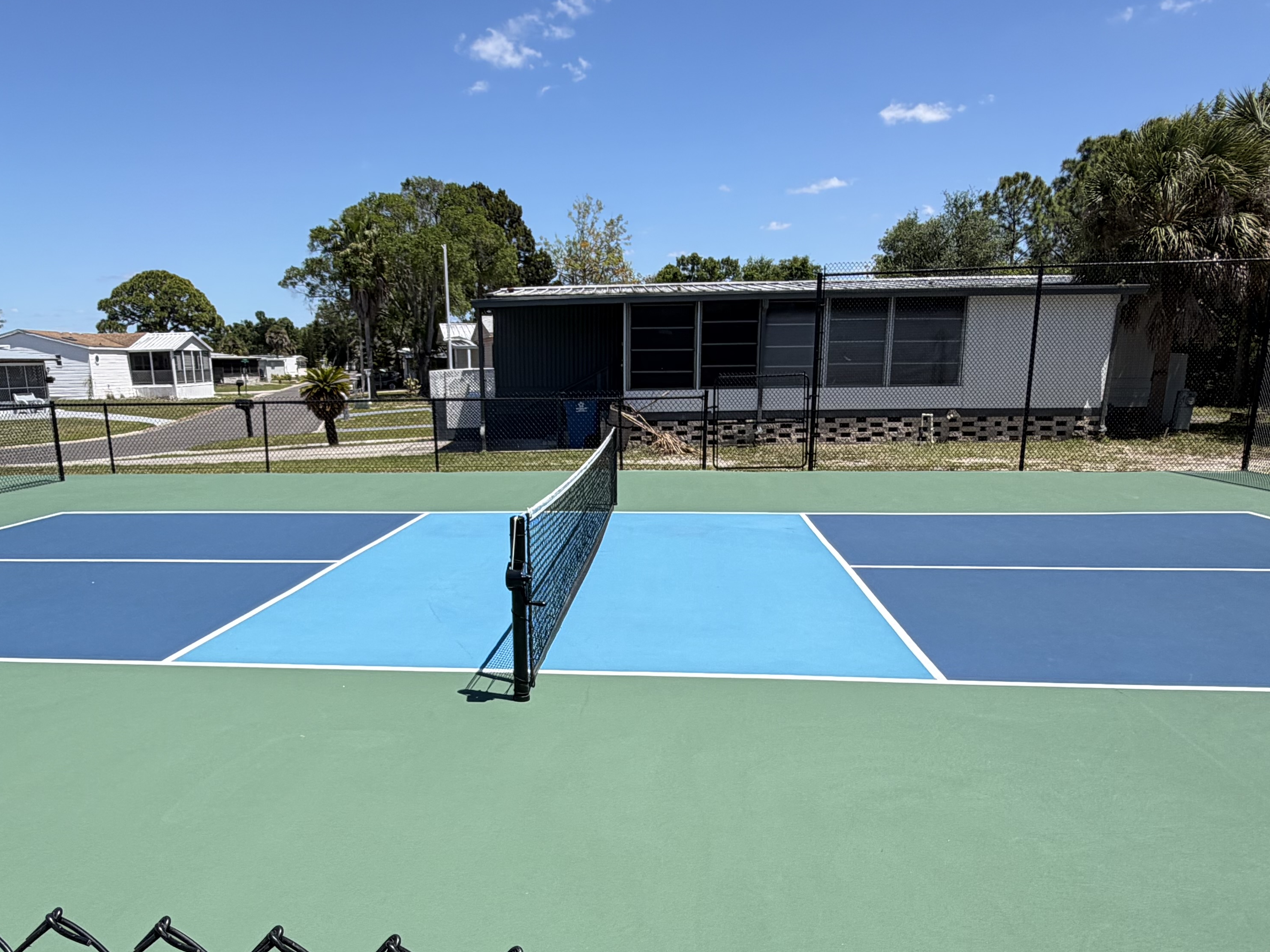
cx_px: 555
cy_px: 621
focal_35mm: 27
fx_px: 991
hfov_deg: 65.1
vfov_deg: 50.6
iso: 20
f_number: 2.2
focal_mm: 2.22
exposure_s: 1/864
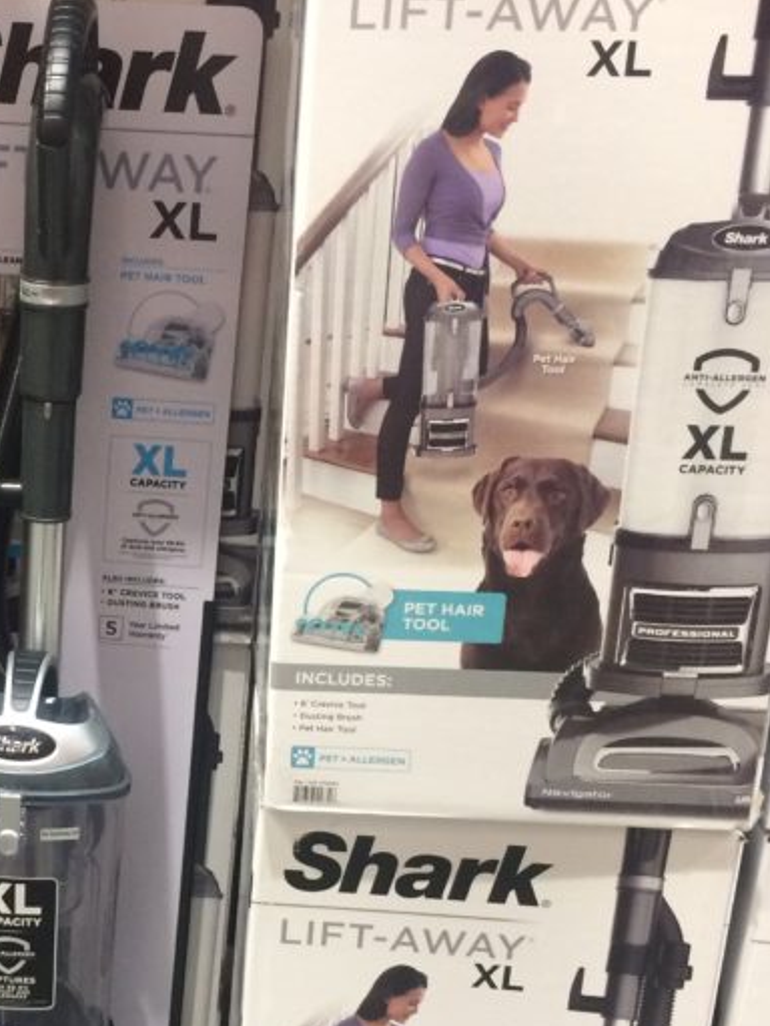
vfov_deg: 32.9
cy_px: 699
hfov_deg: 24.3
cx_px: 36
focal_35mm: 58
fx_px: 1720
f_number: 2.2
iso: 250
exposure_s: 1/33
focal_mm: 4.15
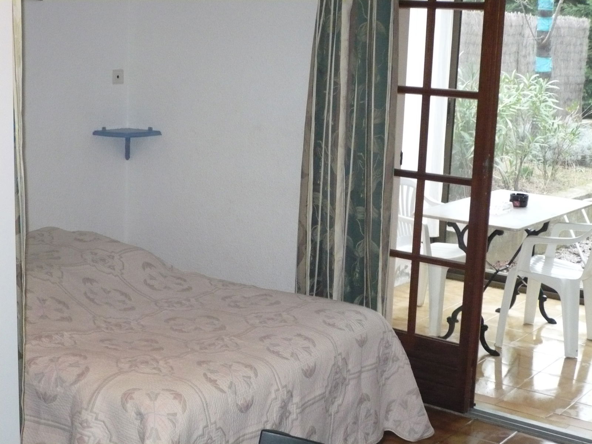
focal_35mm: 60
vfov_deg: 24.4
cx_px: 296
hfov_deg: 32.2
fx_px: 1026
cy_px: 222
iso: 500
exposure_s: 1/30
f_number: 3.7
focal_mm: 9.9
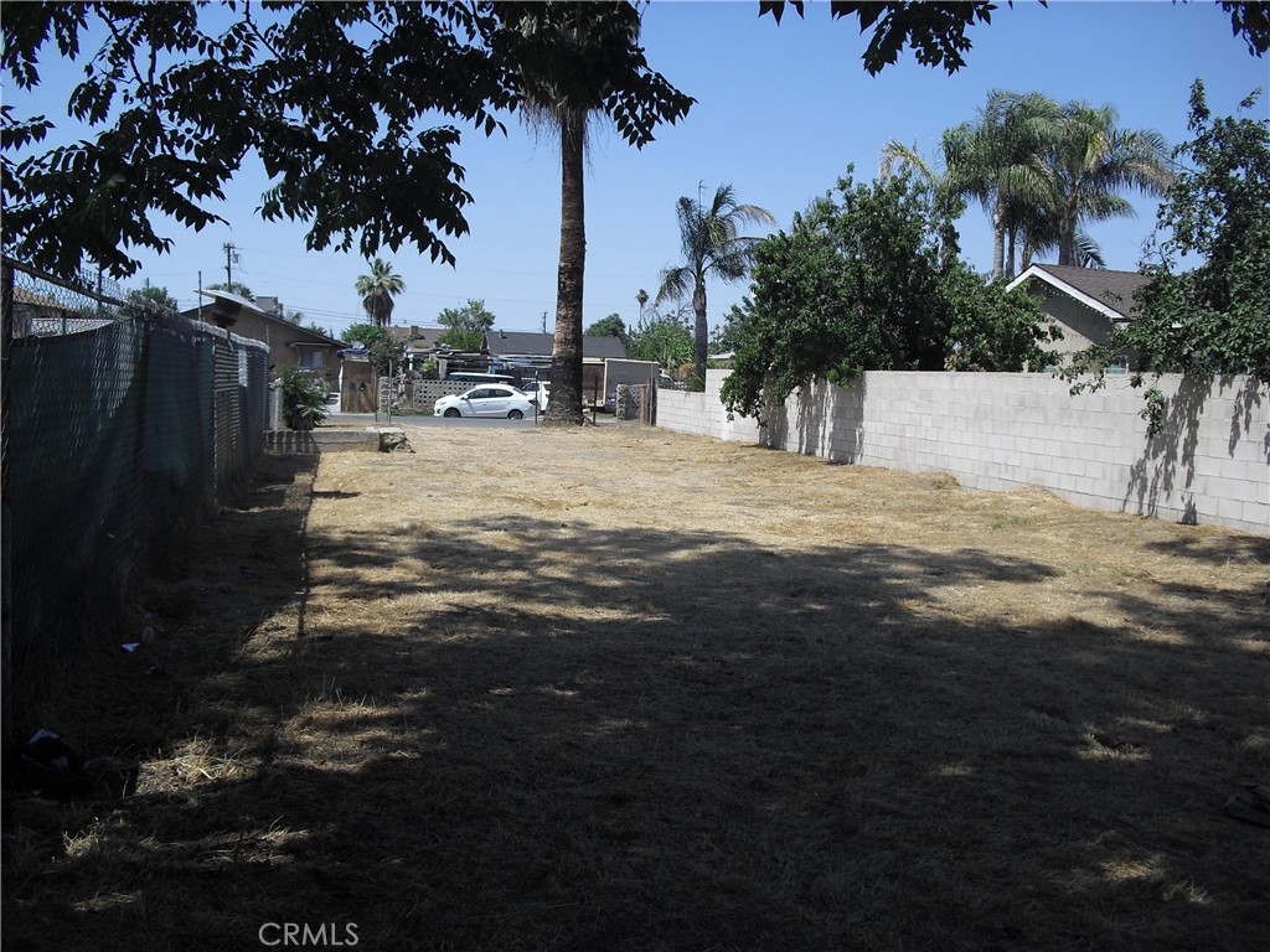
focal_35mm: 36
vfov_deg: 39.7
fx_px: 1321
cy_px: 476
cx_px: 635
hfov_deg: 51.4
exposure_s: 1/160
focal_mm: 6.3
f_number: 7.8
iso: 64
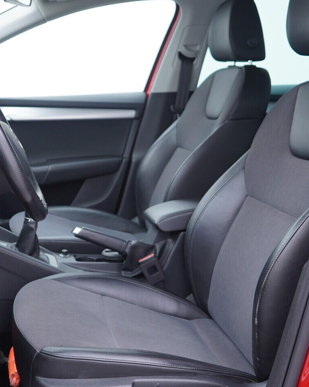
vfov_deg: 36.7
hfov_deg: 29.2
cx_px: 79
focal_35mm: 51
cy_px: 193
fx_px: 583
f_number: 2.8
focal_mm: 24
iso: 200
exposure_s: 1/40
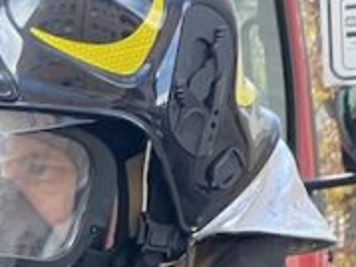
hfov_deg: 4.4
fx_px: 4532
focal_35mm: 441
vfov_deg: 3.3
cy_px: 546
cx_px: -642
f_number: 2.8
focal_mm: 9
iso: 100
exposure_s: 1/99
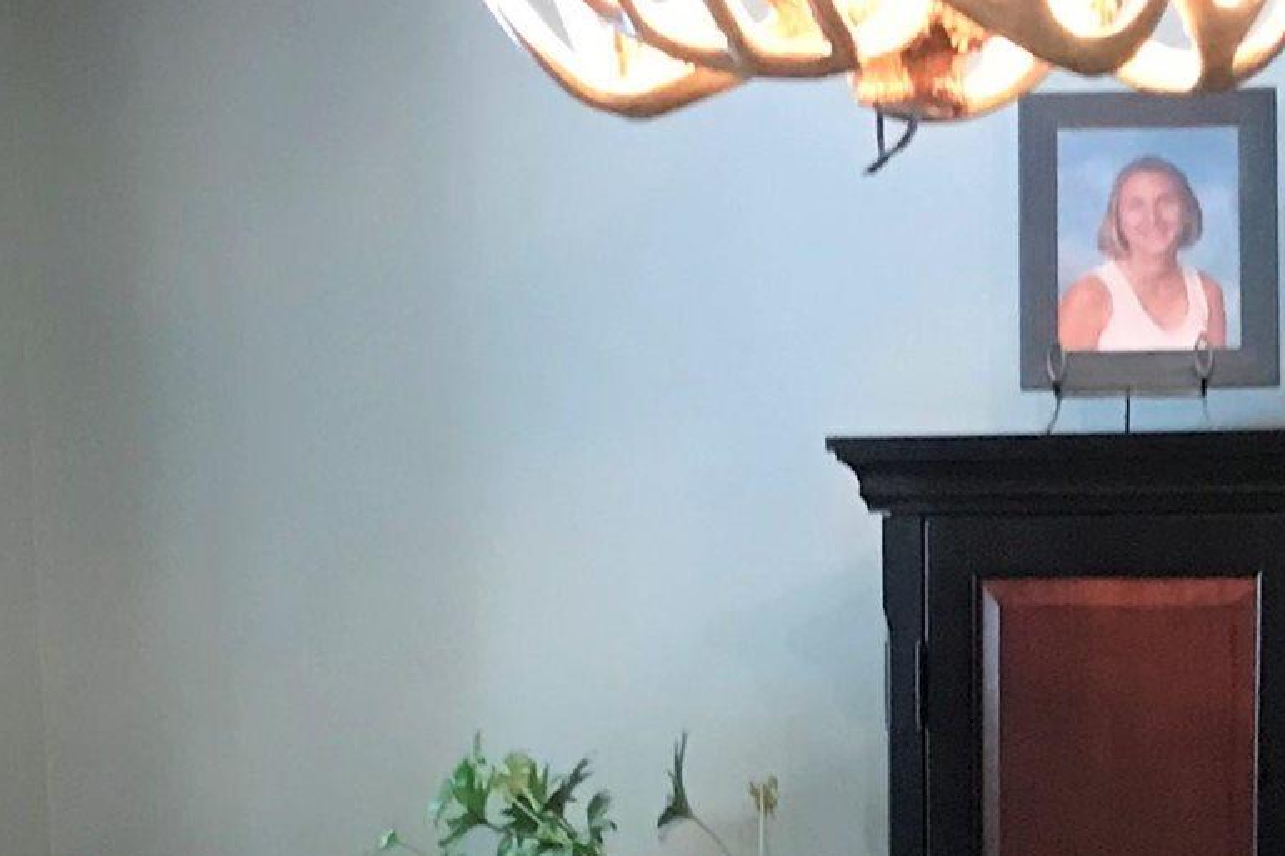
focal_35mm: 116
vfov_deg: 11.2
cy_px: 1411
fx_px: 4140
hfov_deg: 17.5
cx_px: 1035
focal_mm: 3.99
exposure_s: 1/15
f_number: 1.8
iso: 100
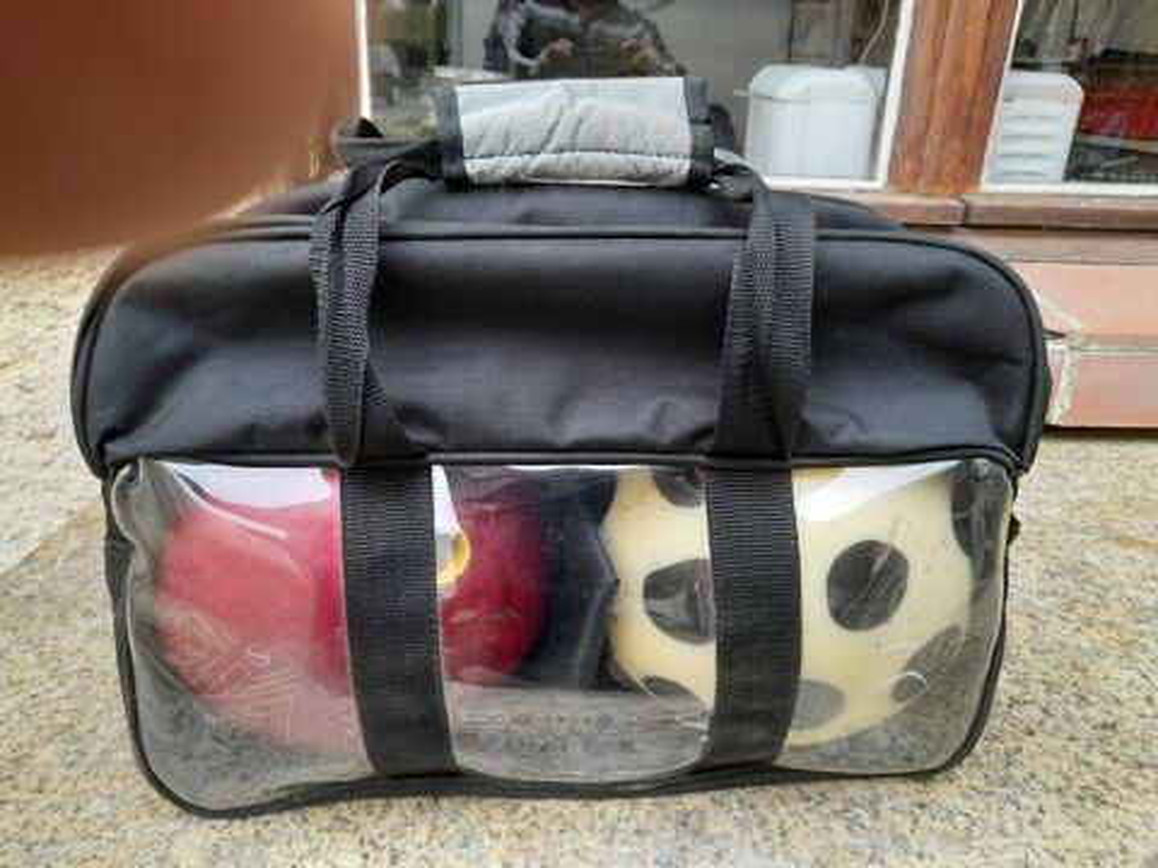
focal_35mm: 25
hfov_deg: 69.4
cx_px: 579
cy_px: 434
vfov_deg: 54.9
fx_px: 836
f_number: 2
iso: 50
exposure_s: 1/50
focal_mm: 4.6
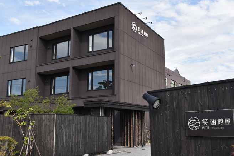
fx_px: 238
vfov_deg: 36.4
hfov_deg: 52.2
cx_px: 135
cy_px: 84
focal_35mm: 37
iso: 100
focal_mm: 21
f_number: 8
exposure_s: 1/200
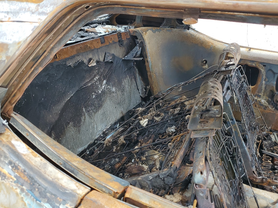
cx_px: 142
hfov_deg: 58.4
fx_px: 249
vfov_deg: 45.4
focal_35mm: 31
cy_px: 99
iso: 50
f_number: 1.5
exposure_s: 1/500
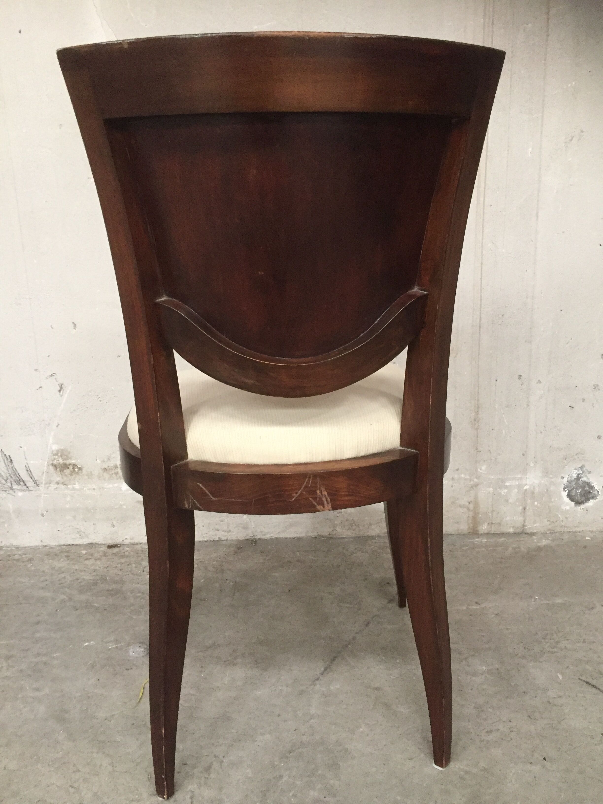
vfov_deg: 61.7
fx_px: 674
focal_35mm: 29
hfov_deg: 48.2
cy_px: 402
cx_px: 302
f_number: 2.2
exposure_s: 1/25
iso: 250
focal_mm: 4.15
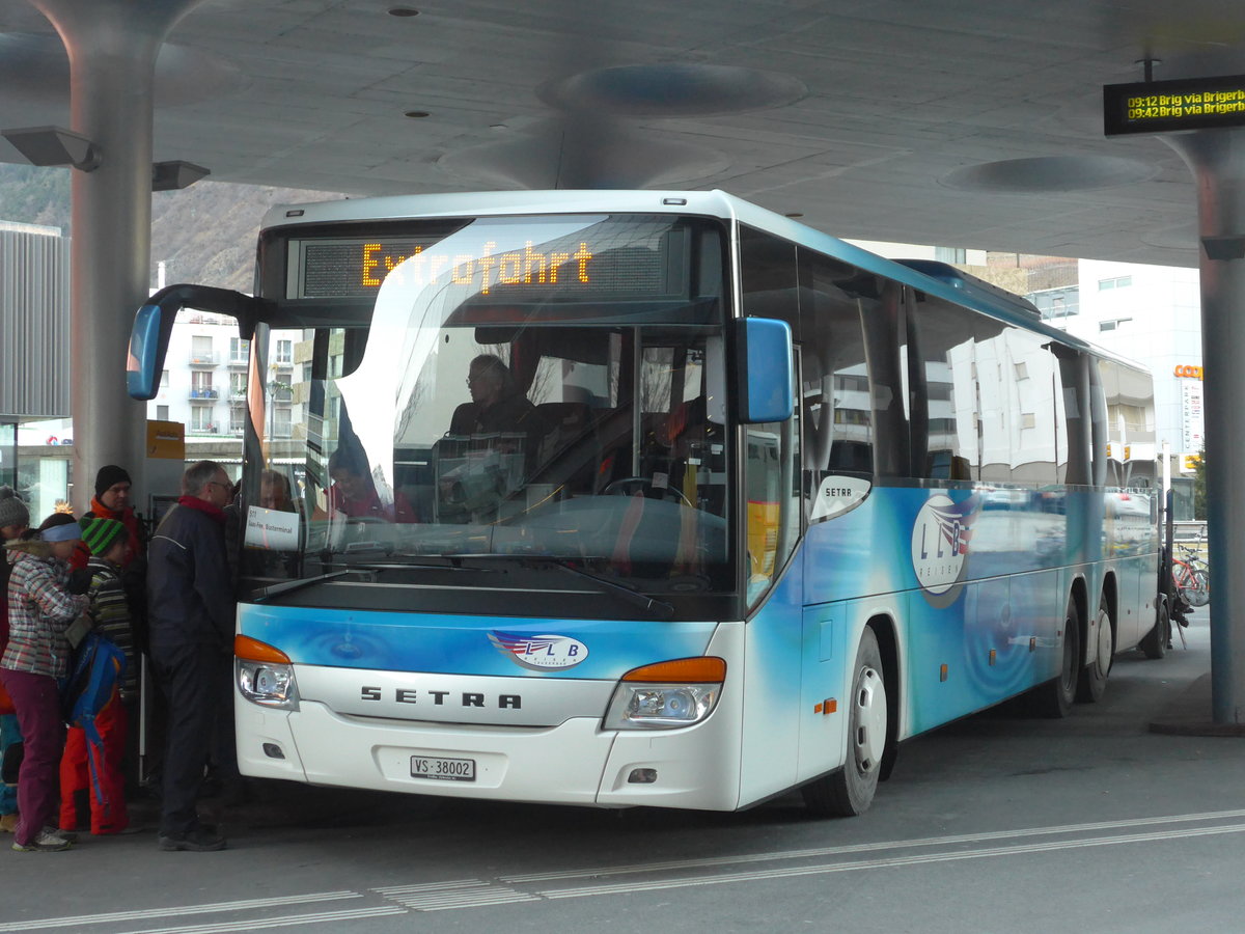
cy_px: 467
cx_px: 622
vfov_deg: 23.7
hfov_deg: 31.2
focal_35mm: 62
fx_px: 2230
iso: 400
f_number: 3.7
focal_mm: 12.7
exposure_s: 1/60
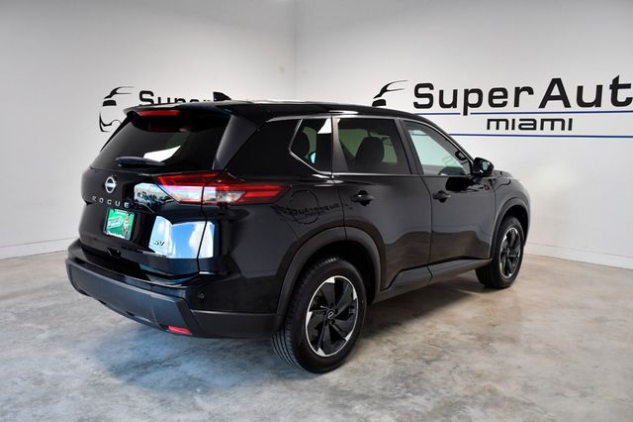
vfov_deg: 39.9
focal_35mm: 33
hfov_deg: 57.2
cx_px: 316
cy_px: 211
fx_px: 580
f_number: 4.5
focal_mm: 22
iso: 1250
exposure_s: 1/640
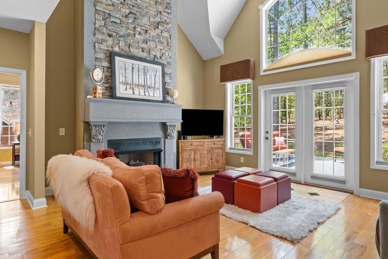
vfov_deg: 61.9
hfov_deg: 83.8
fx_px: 216
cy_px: 125
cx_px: 210
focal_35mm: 20
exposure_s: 1/2.5
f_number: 8
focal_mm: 16
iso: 500
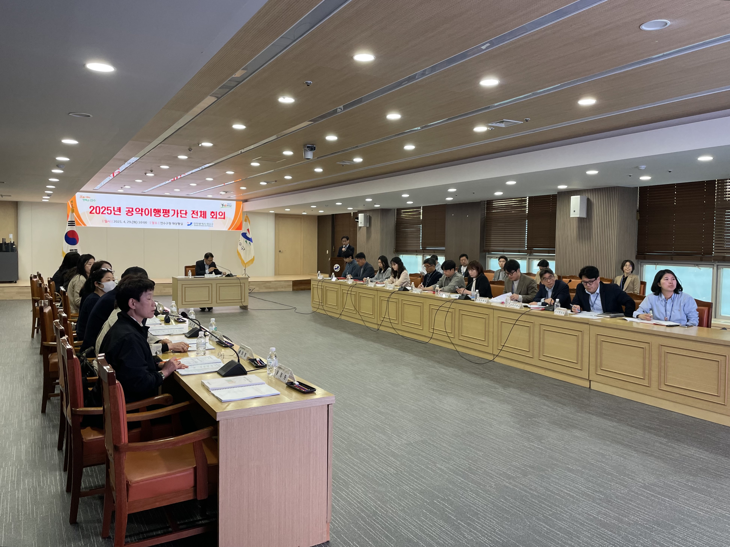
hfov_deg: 67.3
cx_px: 365
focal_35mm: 26
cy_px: 274
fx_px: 548
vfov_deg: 53.1
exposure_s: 1/120
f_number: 1.6
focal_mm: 4.2
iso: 80
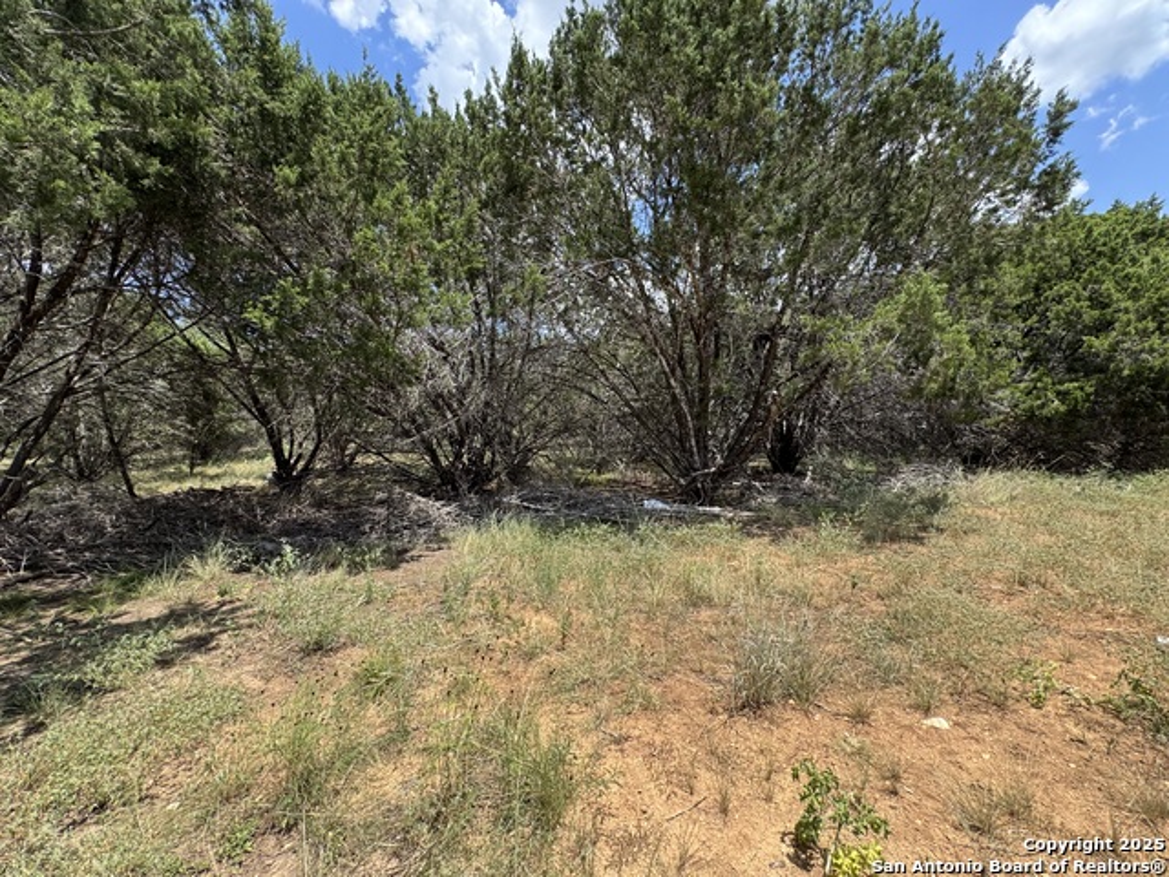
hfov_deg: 102.1
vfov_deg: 85.7
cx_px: 584
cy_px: 438
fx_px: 473
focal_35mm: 14
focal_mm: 2.22
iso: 40
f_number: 2.2
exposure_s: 1/879
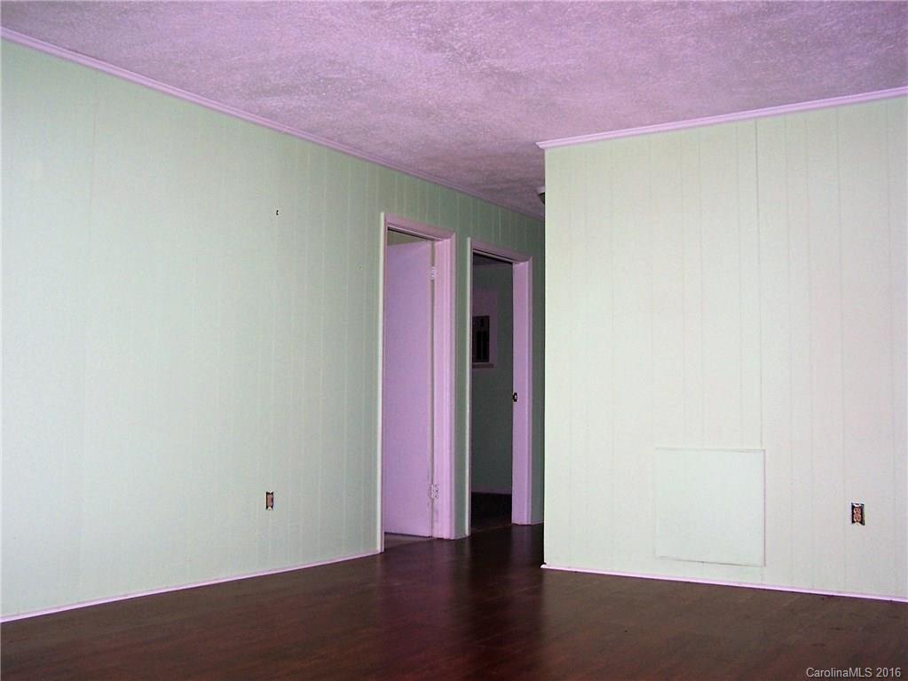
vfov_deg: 37.7
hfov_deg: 49.0
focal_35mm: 38
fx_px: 997
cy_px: 340
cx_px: 454
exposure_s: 1/60
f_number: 2.8
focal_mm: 6.3
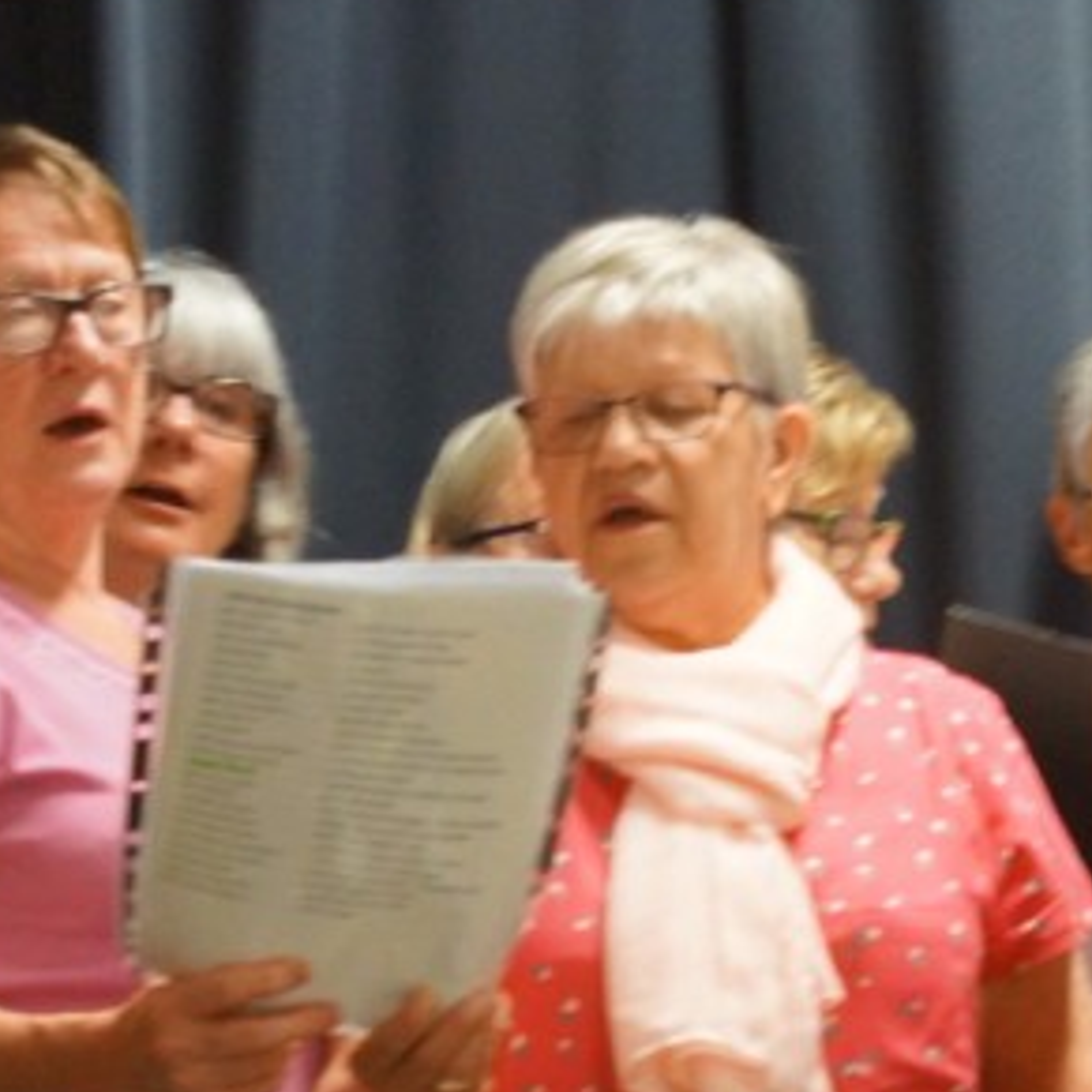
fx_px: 7995
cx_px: 972
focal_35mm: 224
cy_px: 983
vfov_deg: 7.8
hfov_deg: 7.8
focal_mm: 50
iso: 1600
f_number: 5.6
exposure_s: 1/20
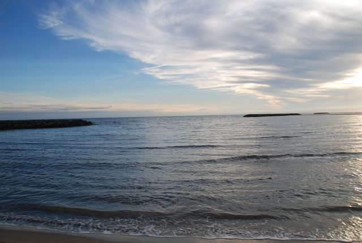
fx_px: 272
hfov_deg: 67.3
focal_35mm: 27
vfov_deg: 48.2
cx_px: 181
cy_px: 122
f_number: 6.3
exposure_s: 1/160
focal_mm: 18
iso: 100
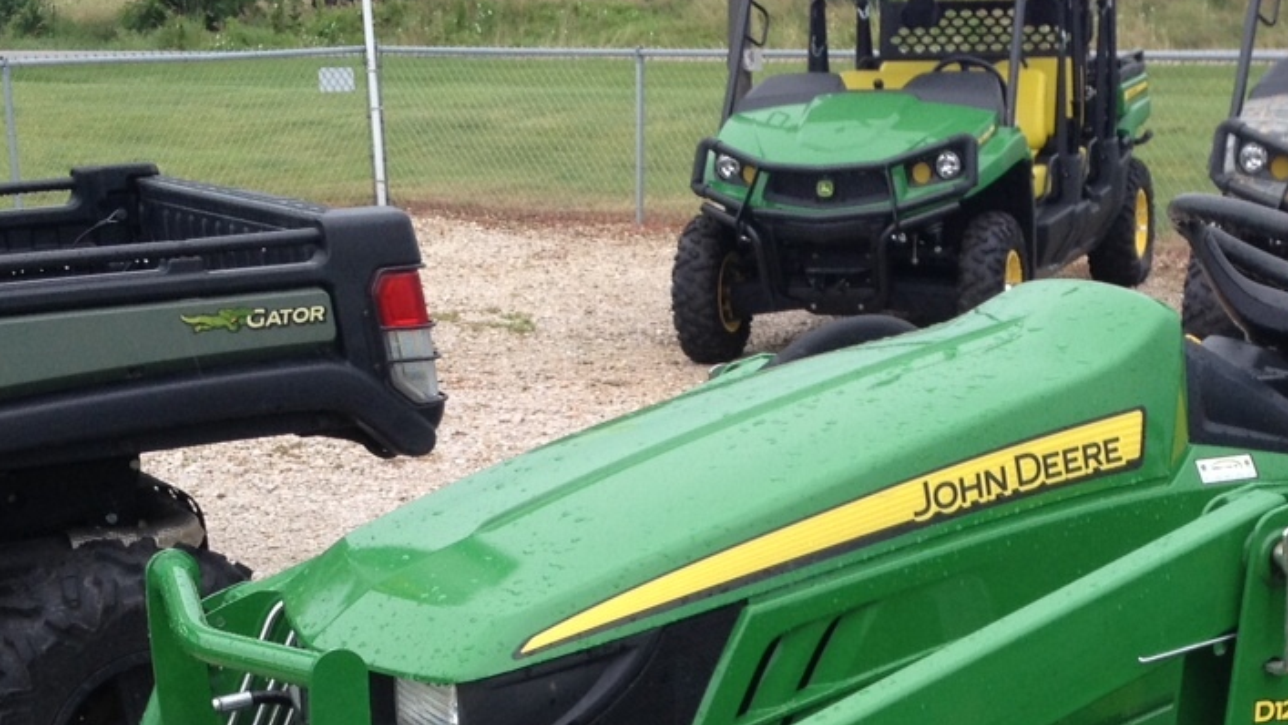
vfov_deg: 13.4
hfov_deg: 24.0
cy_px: 825
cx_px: 927
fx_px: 3006
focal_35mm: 88
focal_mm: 4.28
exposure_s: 1/155
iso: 50
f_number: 2.4
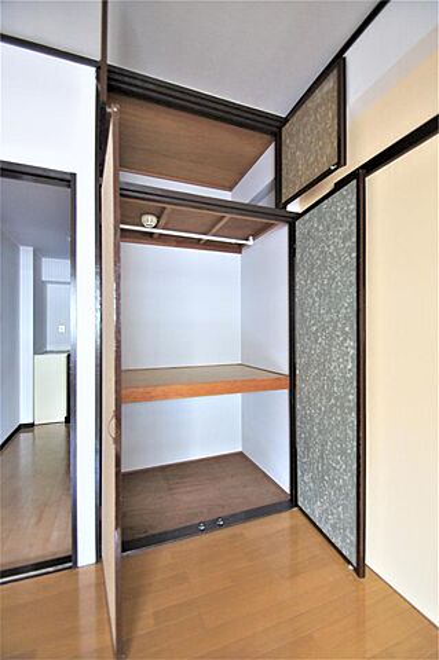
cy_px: 330
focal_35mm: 15
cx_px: 220
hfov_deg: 77.2
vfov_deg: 100.4
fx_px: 275
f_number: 3.5
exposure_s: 1/30
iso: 500
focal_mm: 10
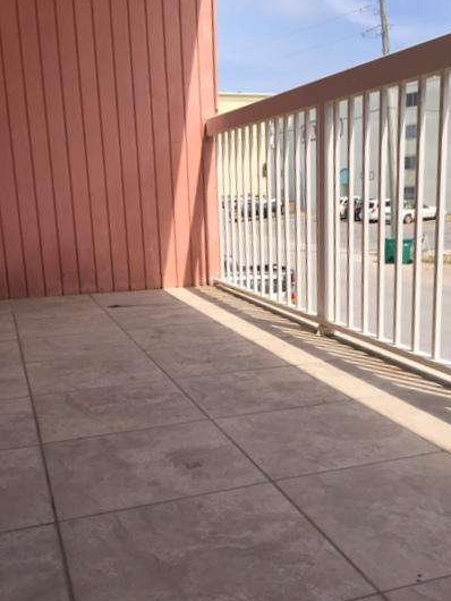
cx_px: 254
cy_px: 341
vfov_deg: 52.4
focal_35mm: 35
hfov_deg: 40.7
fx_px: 608
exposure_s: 1/3049
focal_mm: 4.15
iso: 40
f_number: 2.2
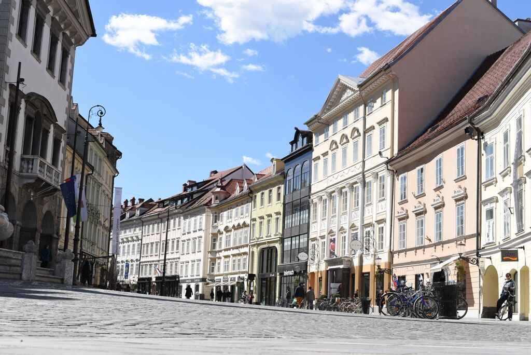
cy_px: 178
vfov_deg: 27.0
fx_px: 738
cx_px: 266
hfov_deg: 39.6
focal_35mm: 50
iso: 100
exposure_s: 1/160
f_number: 10
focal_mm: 50
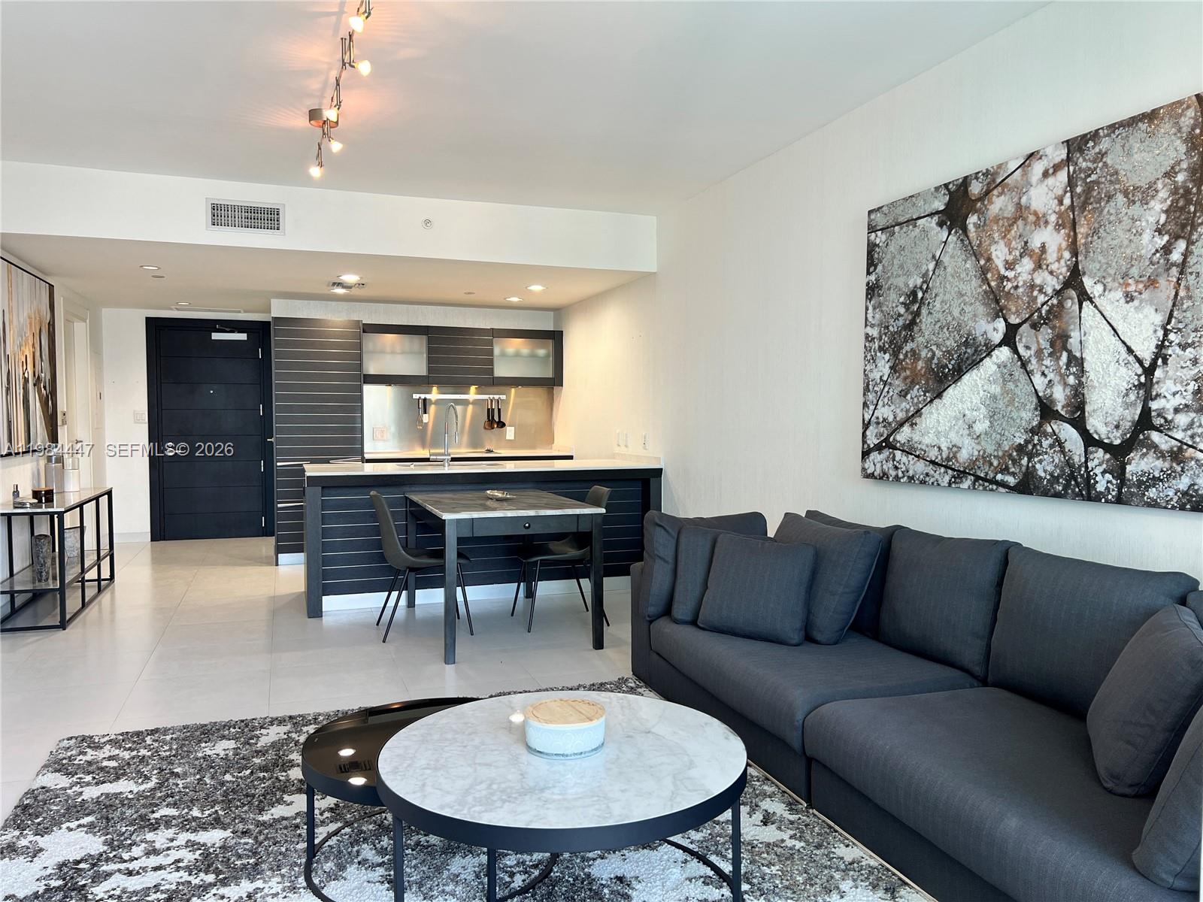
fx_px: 904
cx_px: 602
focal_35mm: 26
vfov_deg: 53.1
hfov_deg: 67.3
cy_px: 451
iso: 80
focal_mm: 5.7
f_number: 1.5
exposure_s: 1/120
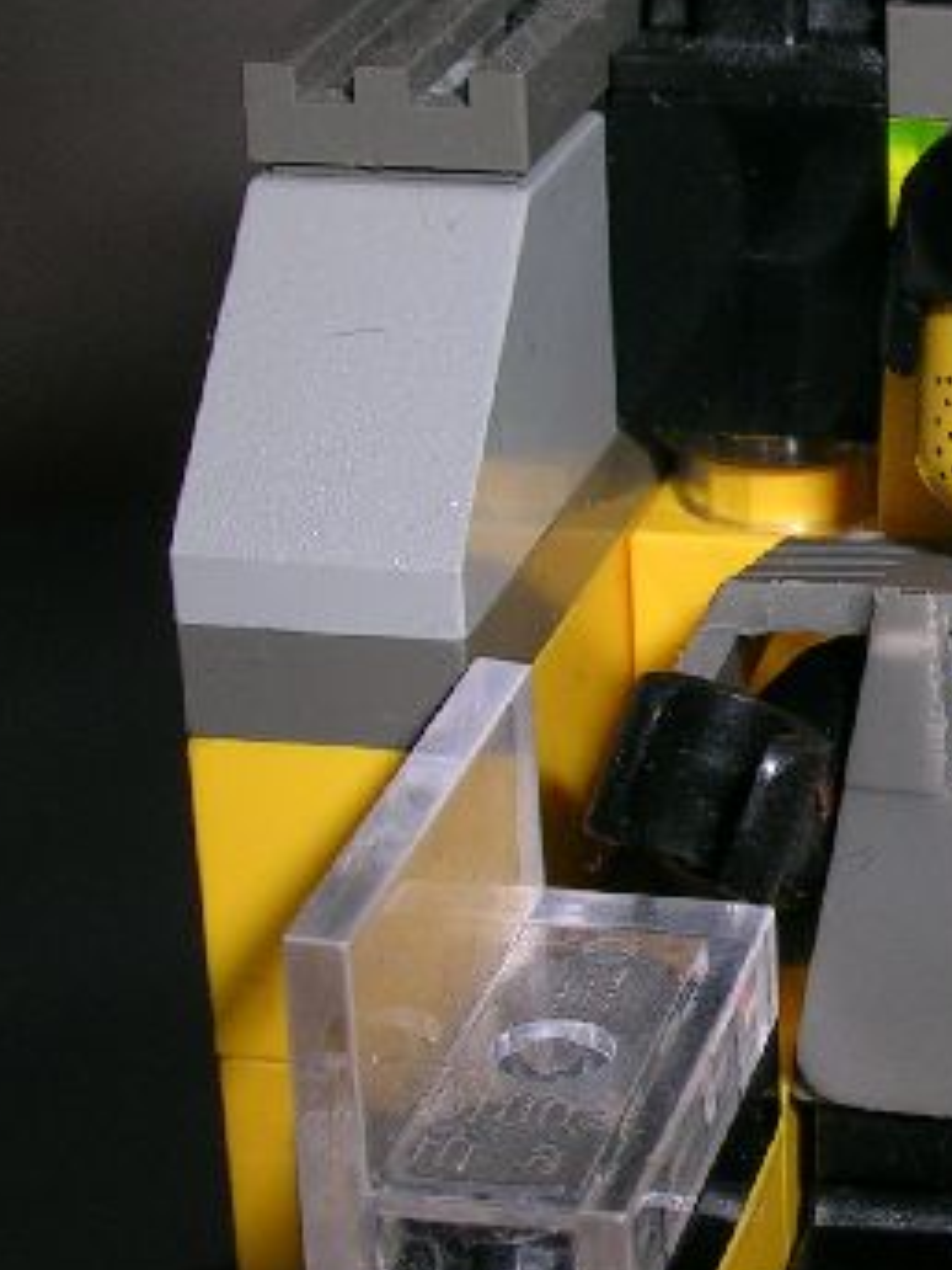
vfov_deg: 16.4
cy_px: 801
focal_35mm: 120
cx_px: 1081
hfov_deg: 12.1
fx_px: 4400
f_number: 5.5
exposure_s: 1/60.1
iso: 50
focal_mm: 8
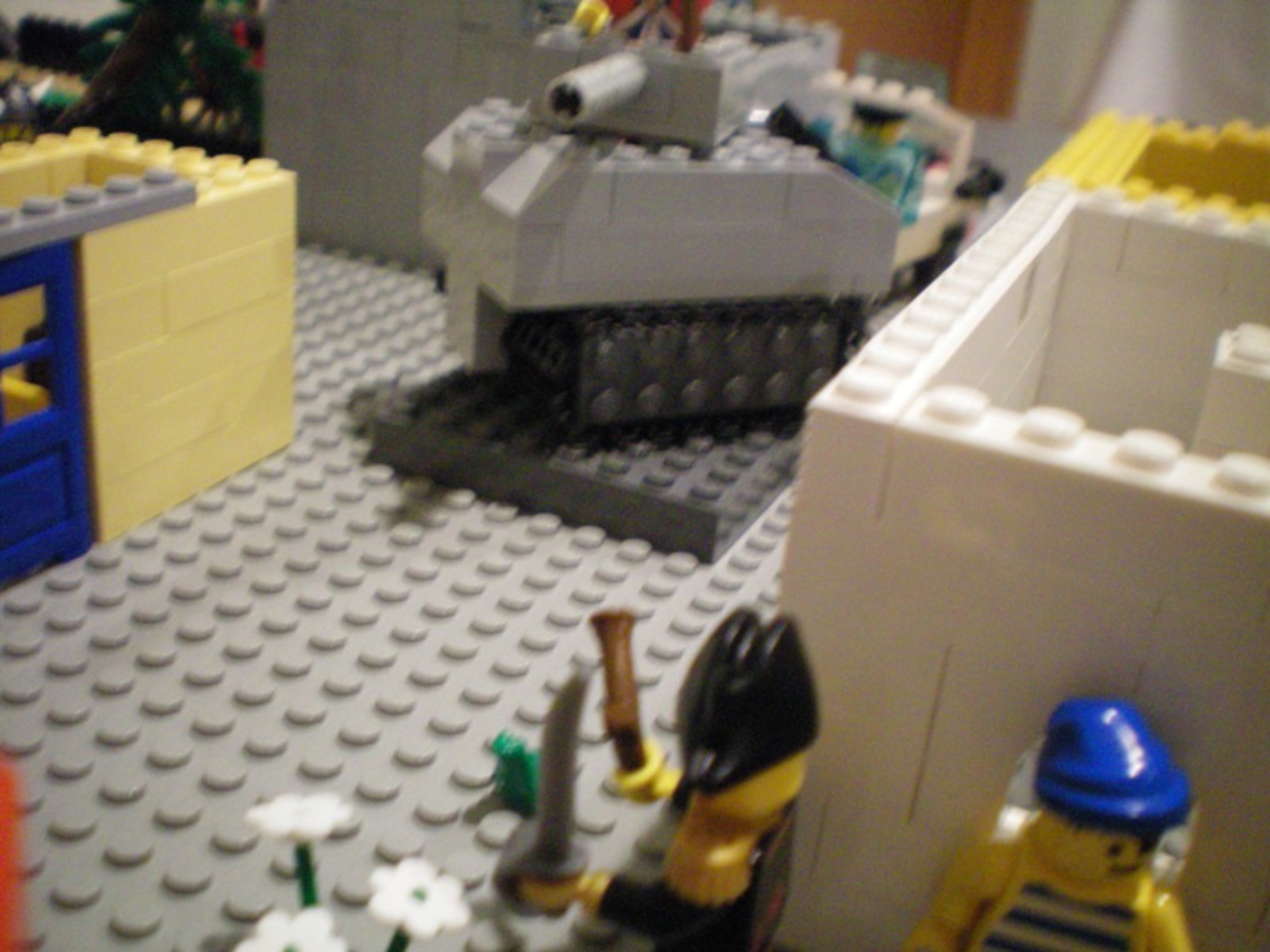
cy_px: 476
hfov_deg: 49.0
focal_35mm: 38
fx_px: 1394
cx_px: 635
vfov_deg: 37.7
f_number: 3.1
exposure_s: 1/13
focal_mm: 6.3
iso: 400
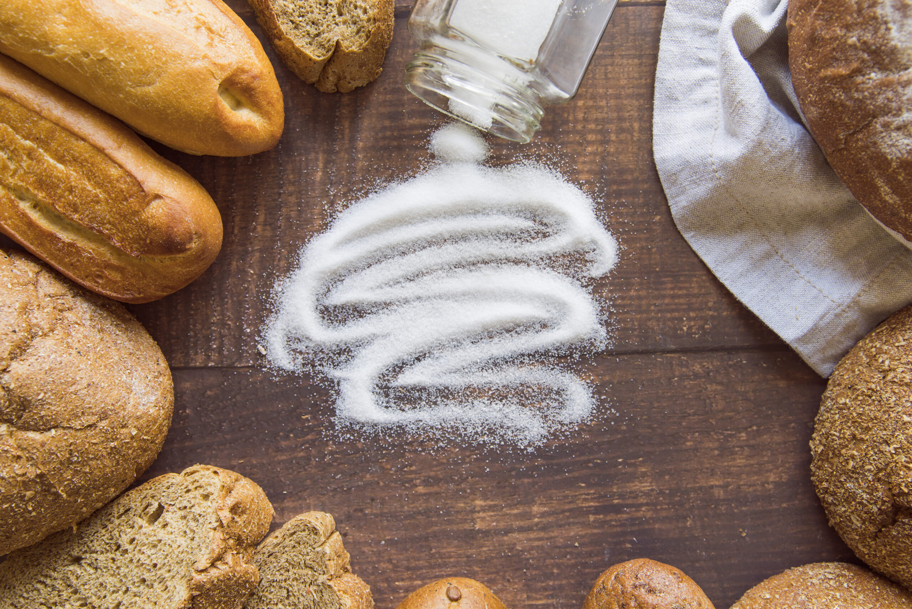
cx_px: 456
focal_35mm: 43
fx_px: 1090
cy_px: 304
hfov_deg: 45.4
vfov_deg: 31.2
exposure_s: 1/2.5
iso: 100
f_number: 8
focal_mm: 43
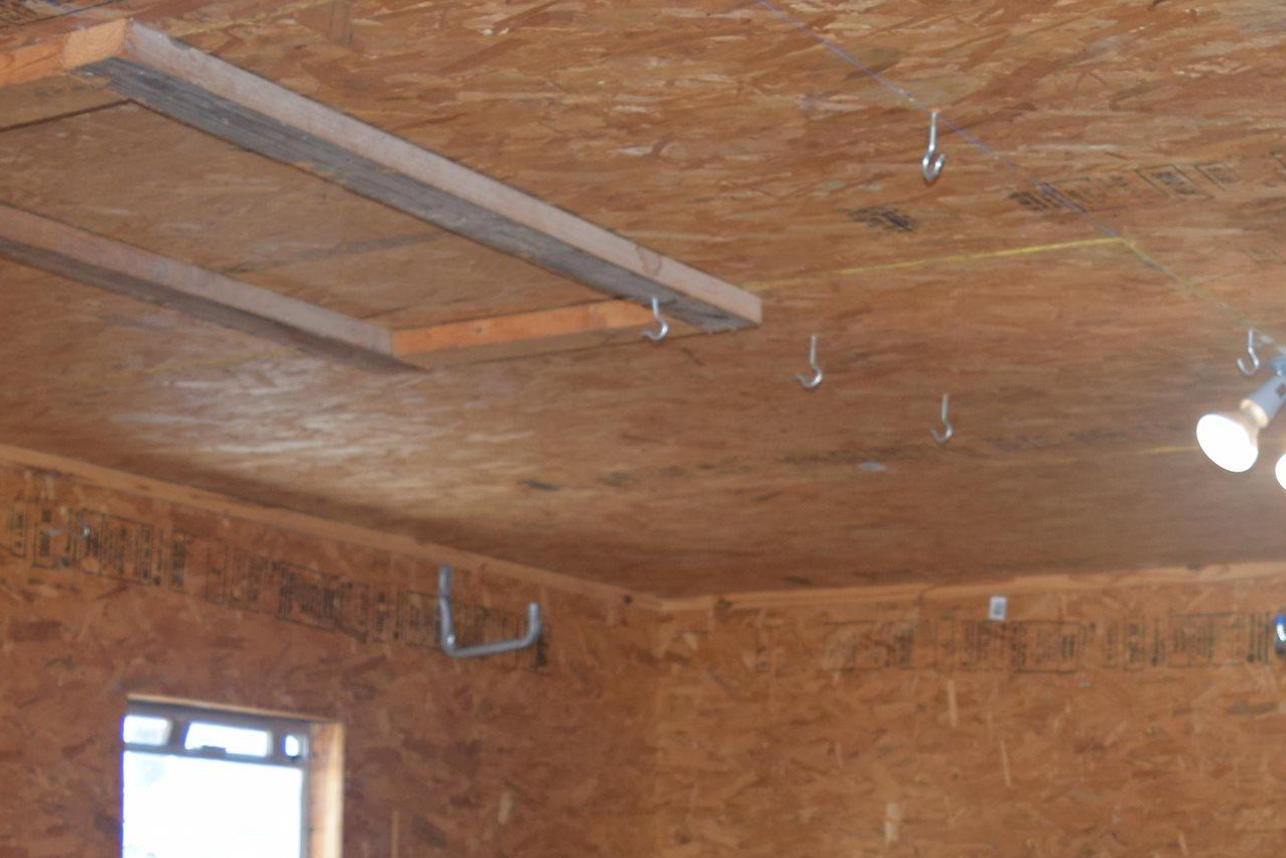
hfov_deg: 30.3
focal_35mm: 65
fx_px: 2322
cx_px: 1015
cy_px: 899
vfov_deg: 20.1
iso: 400
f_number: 3.5
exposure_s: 1/60
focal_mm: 18
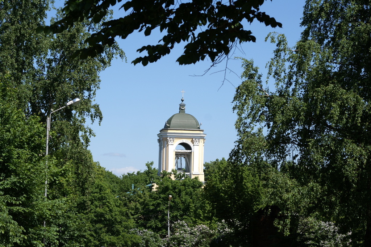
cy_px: 124
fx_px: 1082
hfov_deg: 19.5
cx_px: 186
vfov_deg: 13.0
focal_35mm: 105
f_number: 9
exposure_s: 1/320
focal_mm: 70
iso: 100
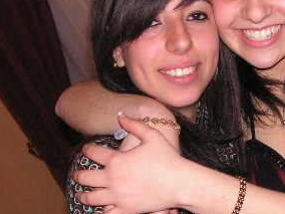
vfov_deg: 18.2
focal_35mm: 81
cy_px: 106
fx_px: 667
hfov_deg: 23.3
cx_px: 271
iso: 200
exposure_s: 1/40
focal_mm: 6
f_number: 3.2
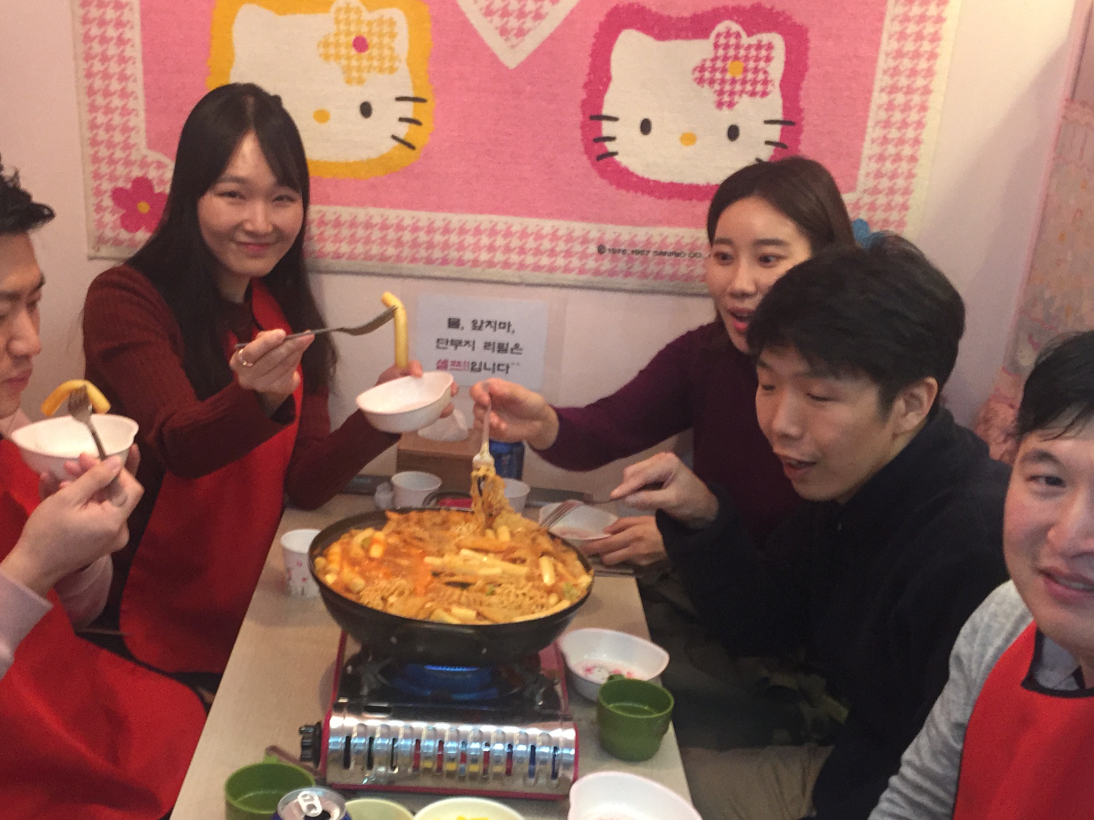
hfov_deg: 45.7
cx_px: 490
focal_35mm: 41
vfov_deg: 34.8
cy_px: 539
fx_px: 1296
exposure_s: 1/17
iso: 250
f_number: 2.2
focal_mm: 4.15
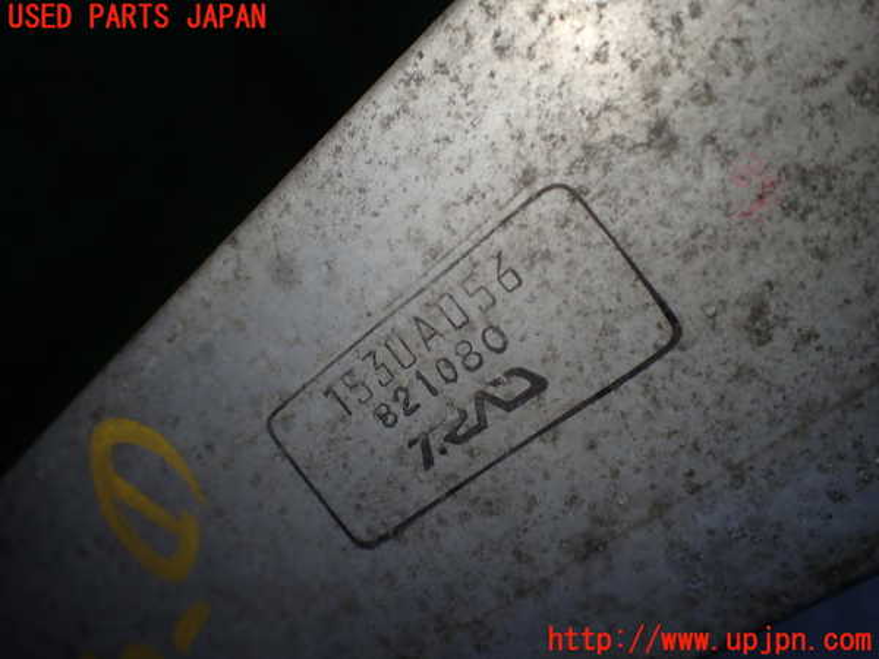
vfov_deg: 46.8
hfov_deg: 60.0
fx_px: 762
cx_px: 440
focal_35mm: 30
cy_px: 330
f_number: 2.3
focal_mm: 5.4
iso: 100
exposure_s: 1/125
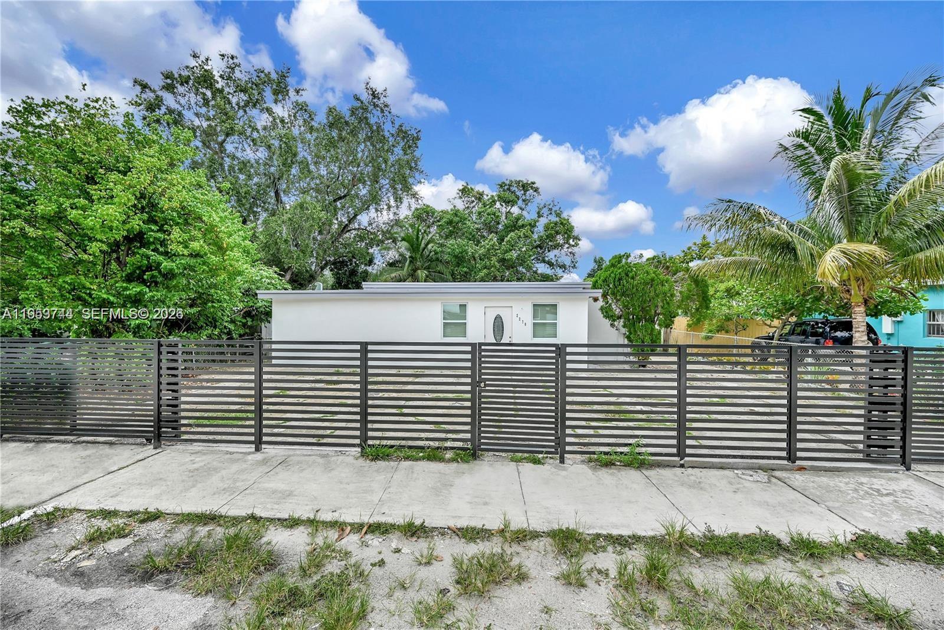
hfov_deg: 104.2
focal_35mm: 14
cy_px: 315
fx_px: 367
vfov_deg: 81.3
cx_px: 472
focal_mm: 14
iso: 100
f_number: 4.5
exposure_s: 1/80
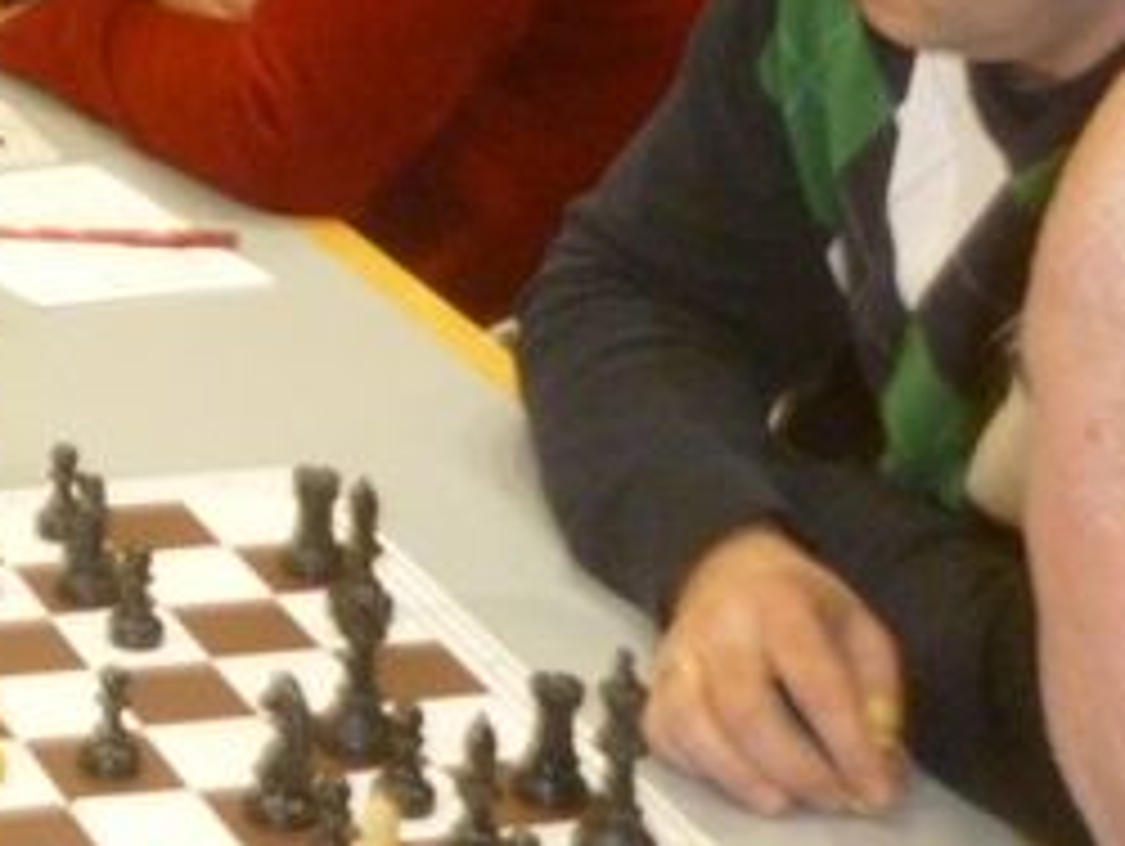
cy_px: -392
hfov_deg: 15.5
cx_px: -644
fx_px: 3741
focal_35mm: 115
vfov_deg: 12.3
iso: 400
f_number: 3.5
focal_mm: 6.4
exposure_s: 1/8
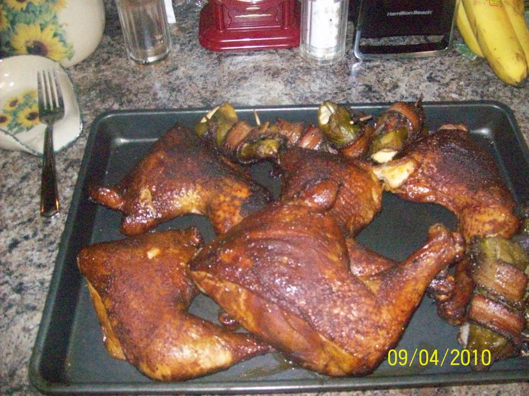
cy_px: 198
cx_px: 264
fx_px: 550
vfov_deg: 39.6
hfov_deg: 51.4
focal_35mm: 36
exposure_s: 1/128
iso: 800
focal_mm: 6
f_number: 2.7
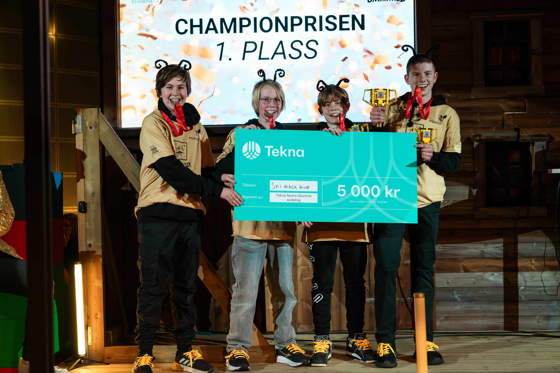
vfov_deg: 21.9
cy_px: 186
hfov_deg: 32.4
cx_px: 280
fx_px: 964
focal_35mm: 62
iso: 5000
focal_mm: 62
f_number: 5
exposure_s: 1/320
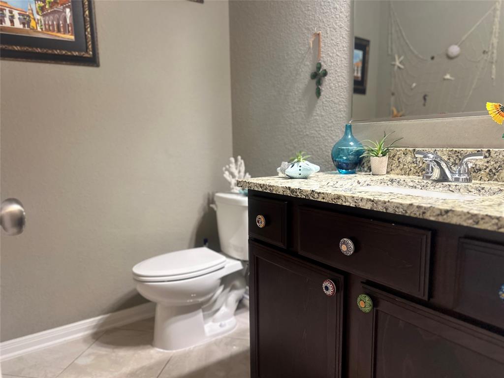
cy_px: 189
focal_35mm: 24
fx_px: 349
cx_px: 252
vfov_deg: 56.8
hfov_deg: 71.6
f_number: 1.78
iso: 320
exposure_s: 1/60
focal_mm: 6.86
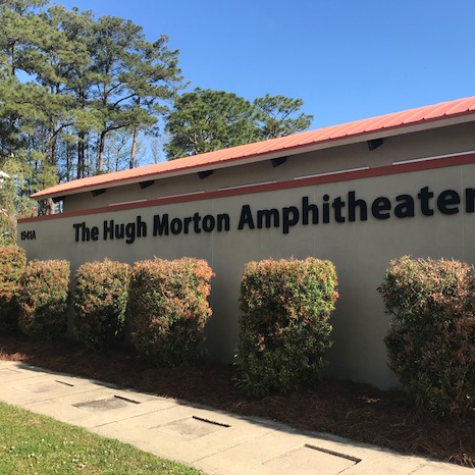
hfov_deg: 48.4
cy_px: 242
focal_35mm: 34
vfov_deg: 48.4
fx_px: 528
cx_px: 262
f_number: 1.8
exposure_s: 1/1140
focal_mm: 3.99
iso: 20
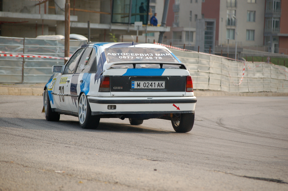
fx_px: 1259
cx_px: 144
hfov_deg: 13.1
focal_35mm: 158
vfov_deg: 8.7
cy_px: 96
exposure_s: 1/1000
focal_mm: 105
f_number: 4.8
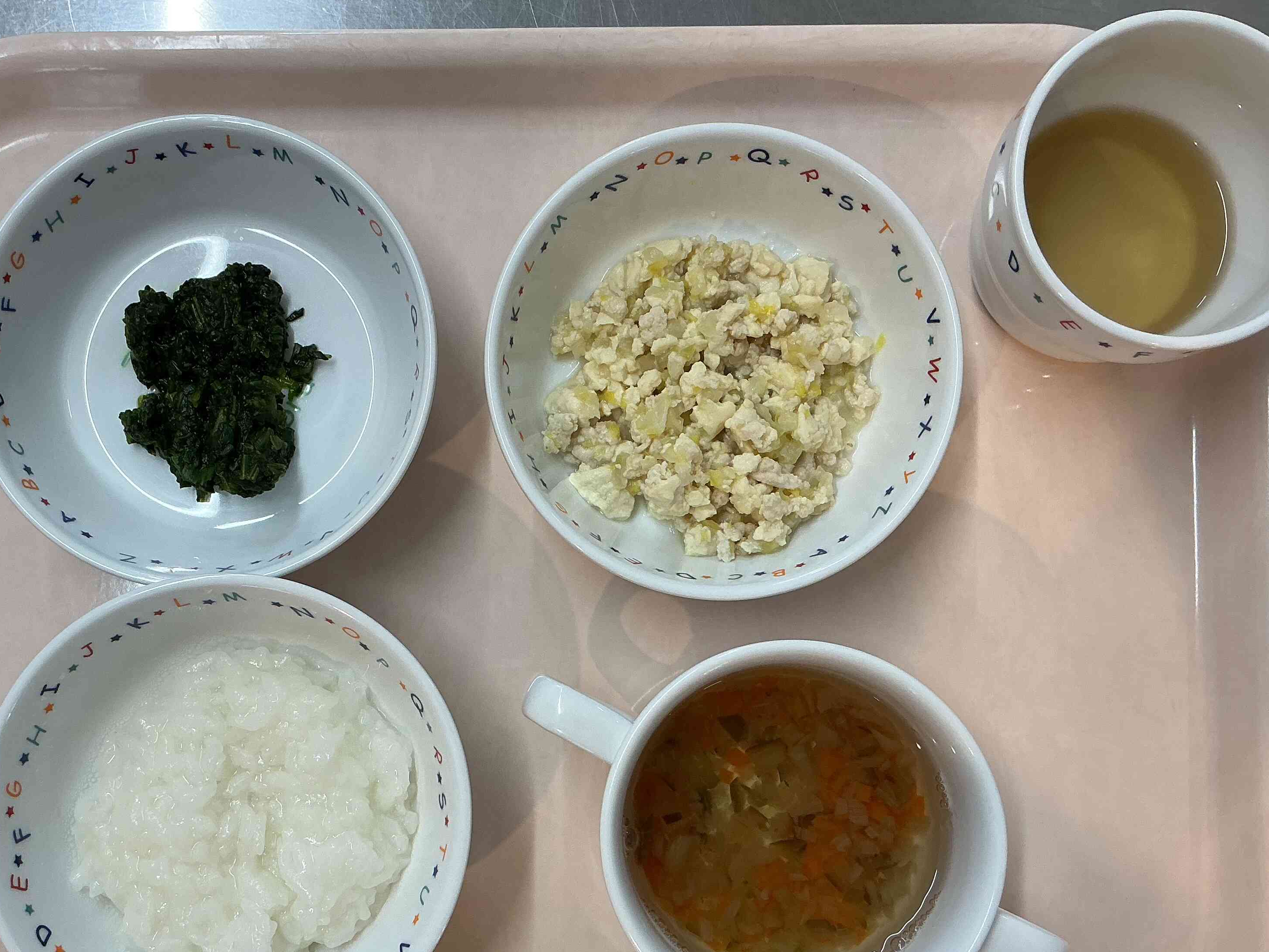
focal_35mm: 40
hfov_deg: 46.6
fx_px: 1466
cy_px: 591
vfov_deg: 35.8
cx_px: 522
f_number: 1.8
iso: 40
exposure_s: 1/120
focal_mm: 3
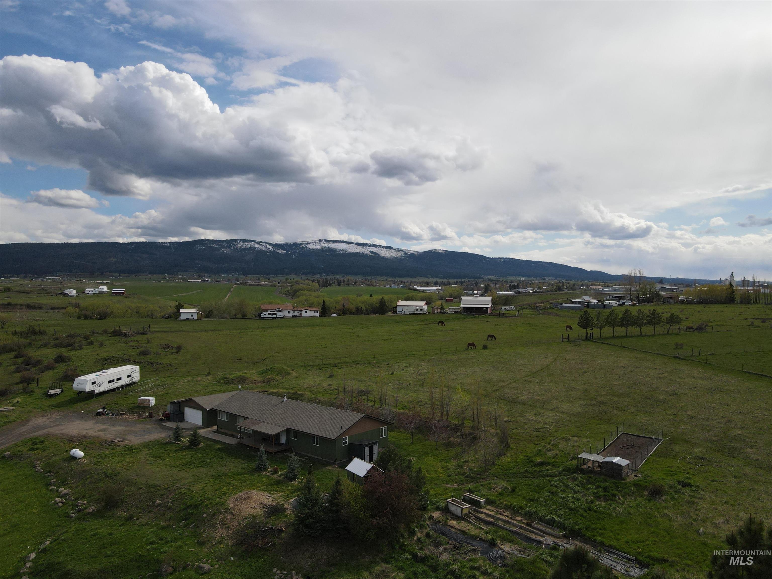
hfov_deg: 71.6
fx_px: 535
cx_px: 386
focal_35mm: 24
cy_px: 290
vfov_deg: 56.8
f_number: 2.8
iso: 100
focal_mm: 4.5
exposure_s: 1/1500
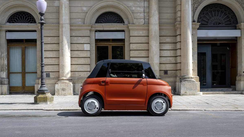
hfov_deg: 52.8
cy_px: 74
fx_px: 246
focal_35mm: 38
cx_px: 122
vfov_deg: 31.2
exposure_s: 1/640
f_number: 9
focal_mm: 36
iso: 320
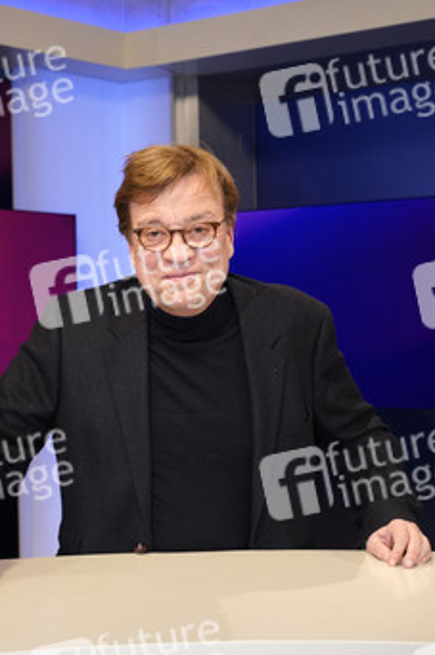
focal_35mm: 48
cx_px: 184
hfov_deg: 28.0
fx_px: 873
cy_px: 379
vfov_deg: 41.0
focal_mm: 41
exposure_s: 1/125
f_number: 5.6
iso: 2000
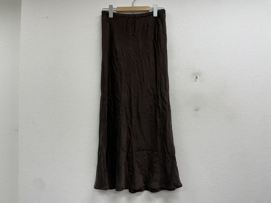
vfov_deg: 53.1
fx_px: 204
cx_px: 136
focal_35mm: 26
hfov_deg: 67.3
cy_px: 102
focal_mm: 4.2
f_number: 1.6
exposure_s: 1/115
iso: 64
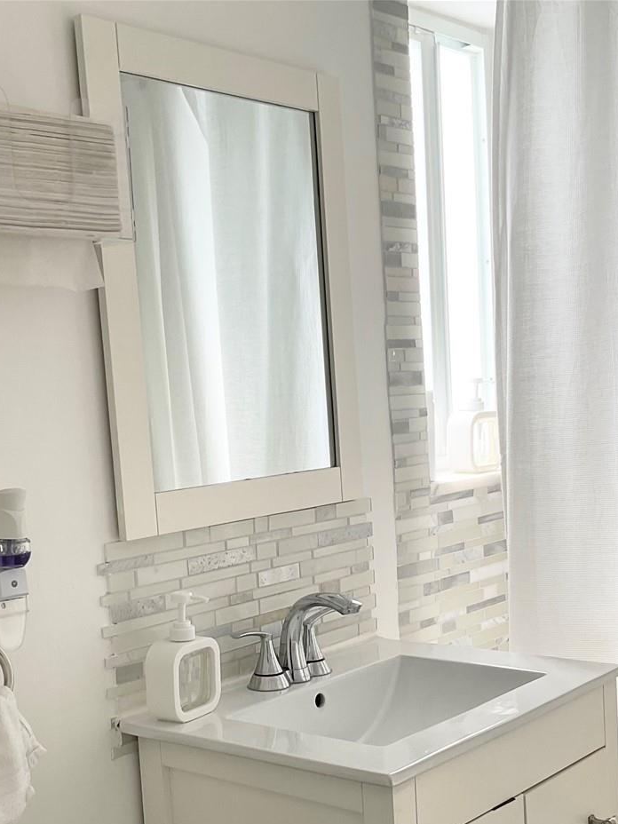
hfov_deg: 29.1
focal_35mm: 50
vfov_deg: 37.9
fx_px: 1190
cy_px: 532
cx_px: 289
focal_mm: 3
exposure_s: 1/122
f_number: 1.8
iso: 16
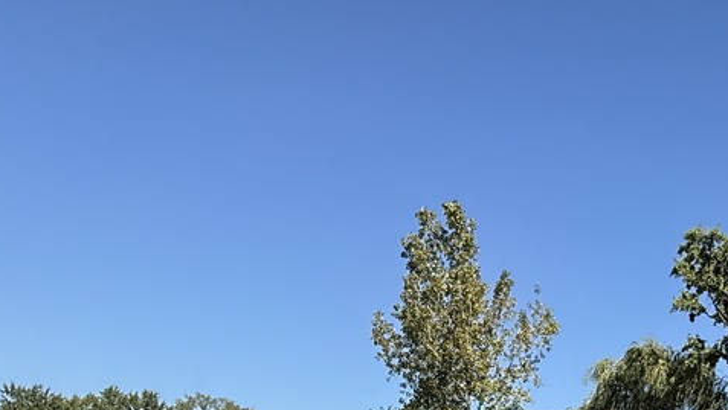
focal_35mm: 46
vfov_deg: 23.9
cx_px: 591
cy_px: 480
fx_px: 889
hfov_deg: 42.4
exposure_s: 1/1698
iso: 64
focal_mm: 2.22
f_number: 2.2
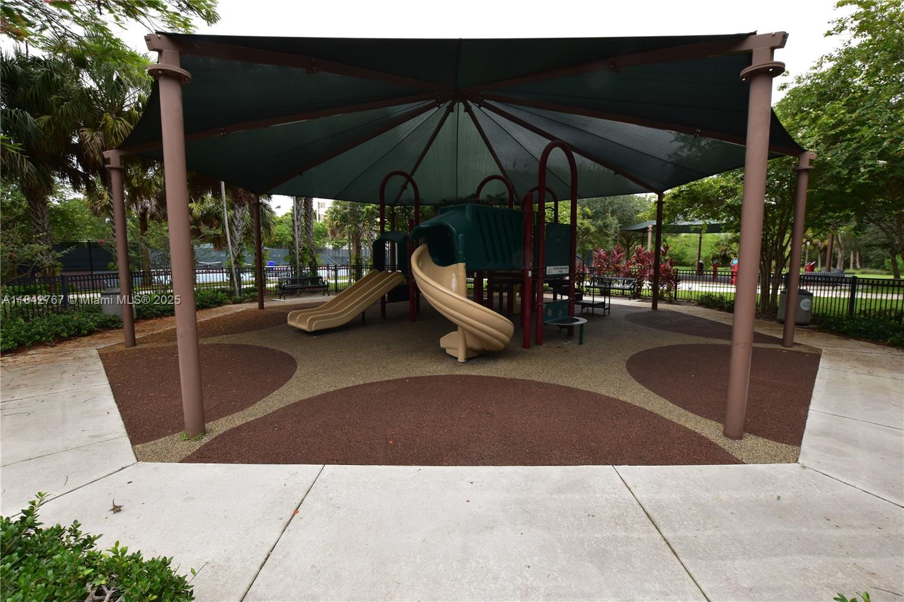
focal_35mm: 15
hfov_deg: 100.4
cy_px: 301
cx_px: 452
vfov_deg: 77.3
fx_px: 377
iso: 400
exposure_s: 1/200
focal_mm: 10
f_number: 10
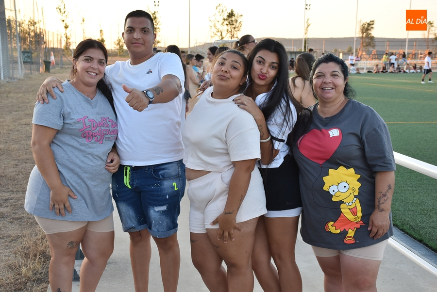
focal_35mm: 51
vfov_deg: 26.5
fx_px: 620
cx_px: 218
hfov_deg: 38.8
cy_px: 146
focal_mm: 34
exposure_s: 1/125
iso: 400
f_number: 5.6
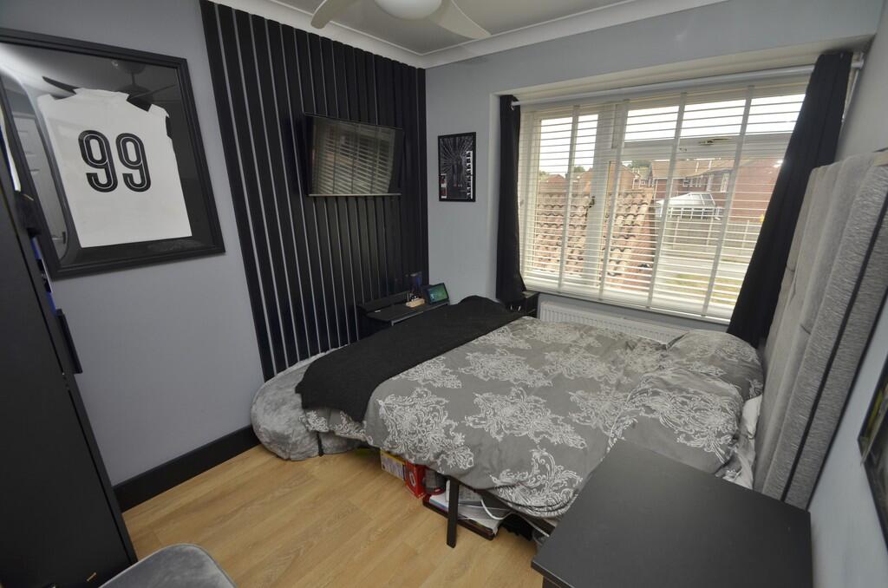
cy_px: 294
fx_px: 369
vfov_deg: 77.1
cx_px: 444
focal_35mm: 15
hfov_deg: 100.5
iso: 160
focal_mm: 10
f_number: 7.1
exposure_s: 1/200
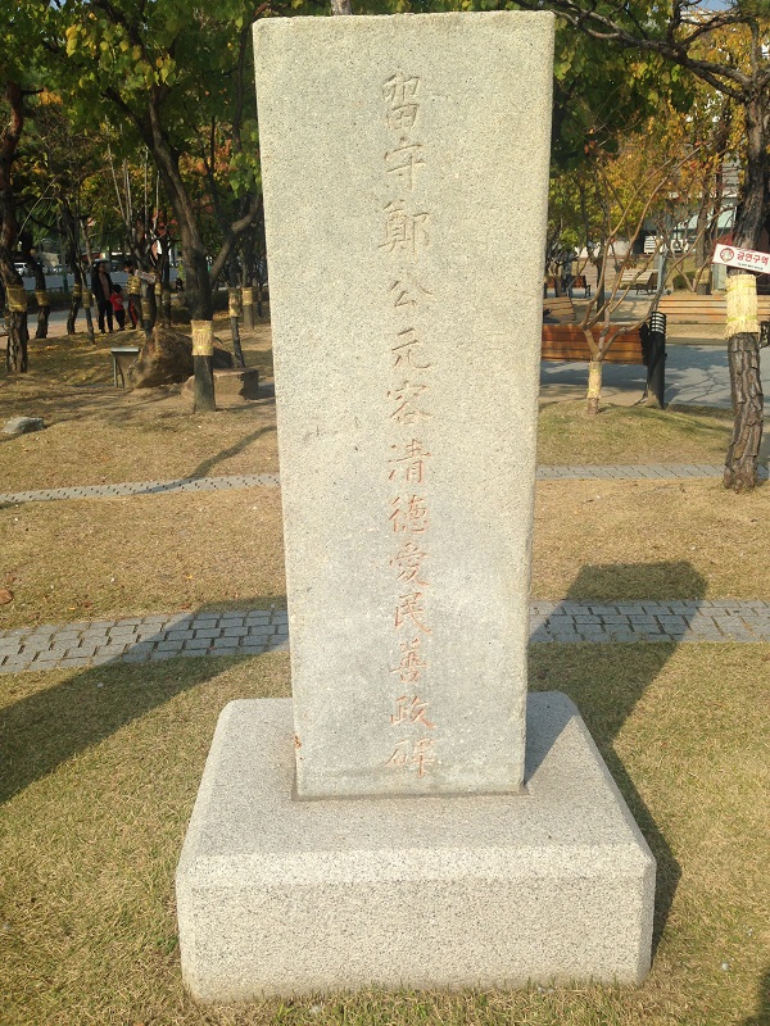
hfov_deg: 42.9
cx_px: 385
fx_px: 979
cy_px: 513
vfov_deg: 55.4
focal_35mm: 33
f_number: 2.4
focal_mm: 4.12
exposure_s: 1/1869
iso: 50
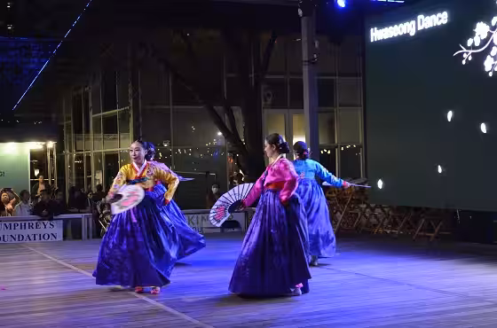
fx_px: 826
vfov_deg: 22.5
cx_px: 248
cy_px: 164
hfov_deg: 33.5
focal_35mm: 60
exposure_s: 1/100
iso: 5000
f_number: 4.8
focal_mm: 40
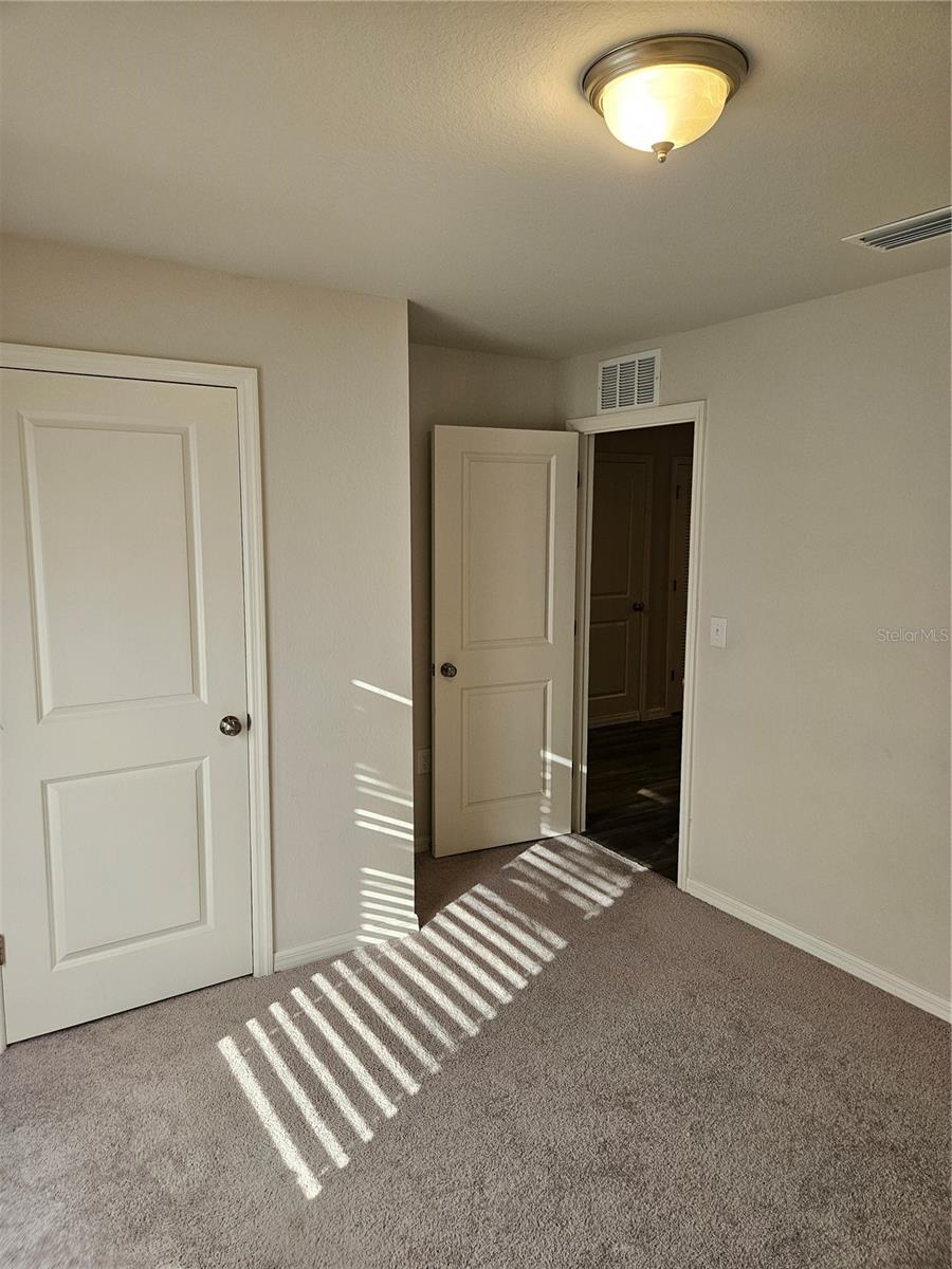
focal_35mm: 23
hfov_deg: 58.9
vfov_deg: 73.9
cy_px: 634
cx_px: 476
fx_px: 843
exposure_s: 1/359
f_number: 1.8
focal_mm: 5.4
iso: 320
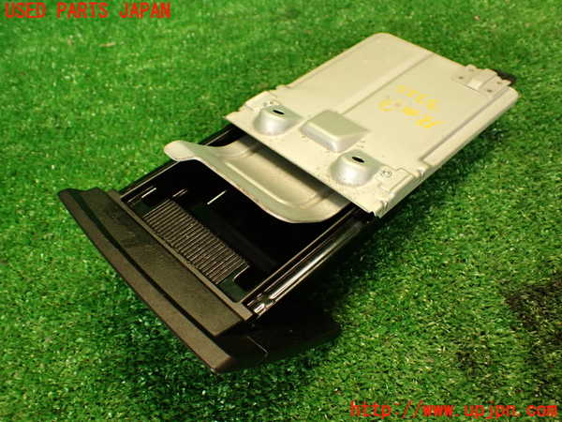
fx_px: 520
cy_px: 211
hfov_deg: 56.8
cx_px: 281
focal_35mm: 32
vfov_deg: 44.2
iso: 320
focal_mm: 5.79
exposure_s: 1/30
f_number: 2.4
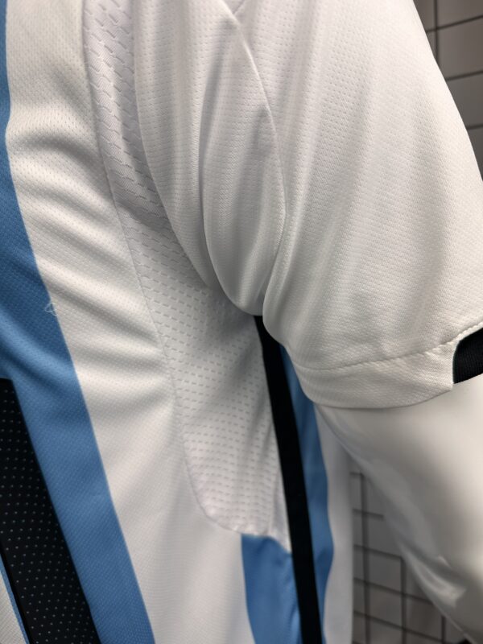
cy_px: 322
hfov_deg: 56.8
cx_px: 242
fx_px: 446
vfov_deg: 71.6
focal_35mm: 24
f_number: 1.78
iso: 64
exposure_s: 1/160
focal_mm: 6.86
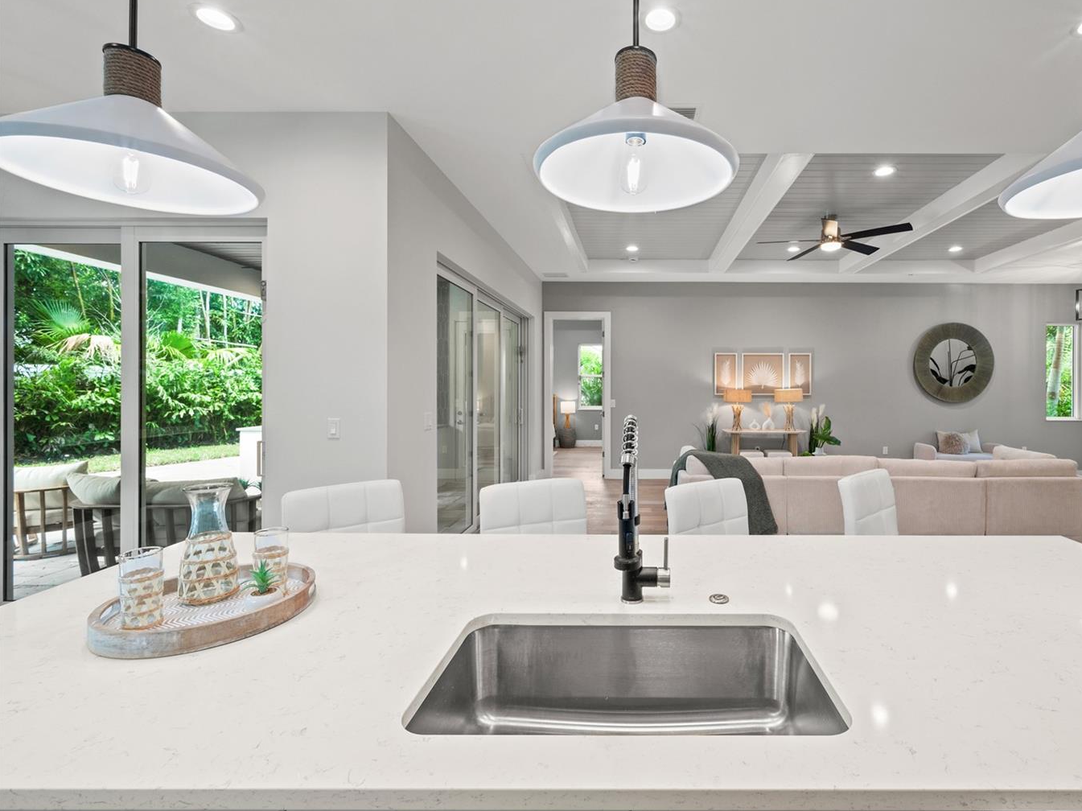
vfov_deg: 78.1
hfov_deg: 93.4
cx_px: 642
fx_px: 500
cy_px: 405
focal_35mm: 16
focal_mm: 14
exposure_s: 1/15
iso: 800
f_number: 10
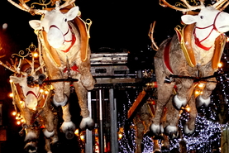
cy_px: 92
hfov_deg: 25.9
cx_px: 141
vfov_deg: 17.5
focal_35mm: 78
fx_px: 496
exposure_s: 1/50
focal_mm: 24
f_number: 4
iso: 2500
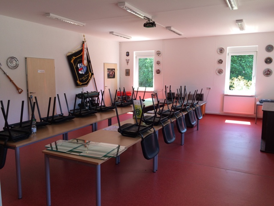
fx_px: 230
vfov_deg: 48.2
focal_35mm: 29
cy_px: 103
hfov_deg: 61.7
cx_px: 137
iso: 40
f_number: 2.2
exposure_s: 1/60
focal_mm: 4.15
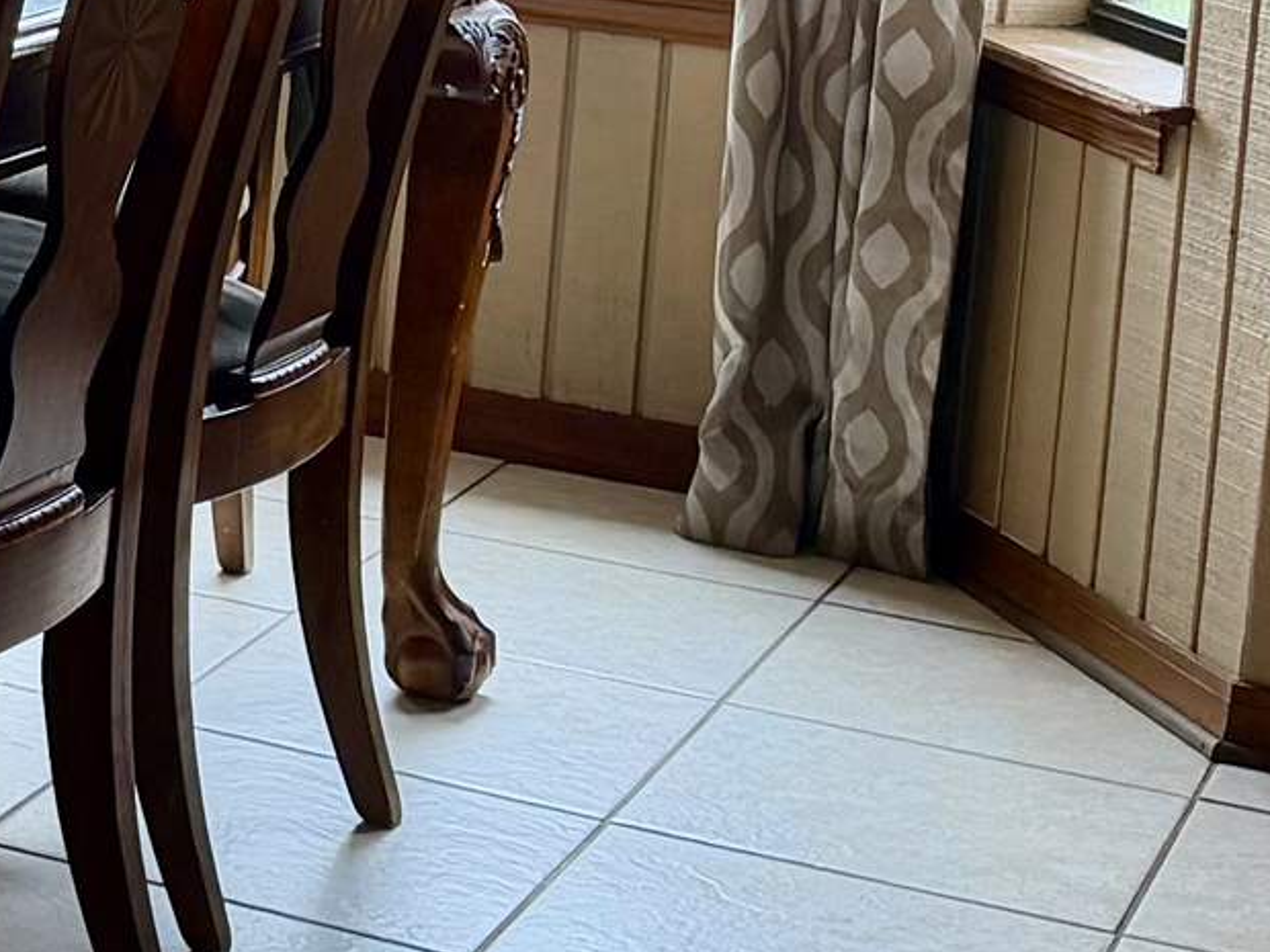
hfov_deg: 15.3
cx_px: -647
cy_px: -285
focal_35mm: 119
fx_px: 4366
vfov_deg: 12.1
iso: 160
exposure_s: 1/224
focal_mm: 6.76
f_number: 1.78
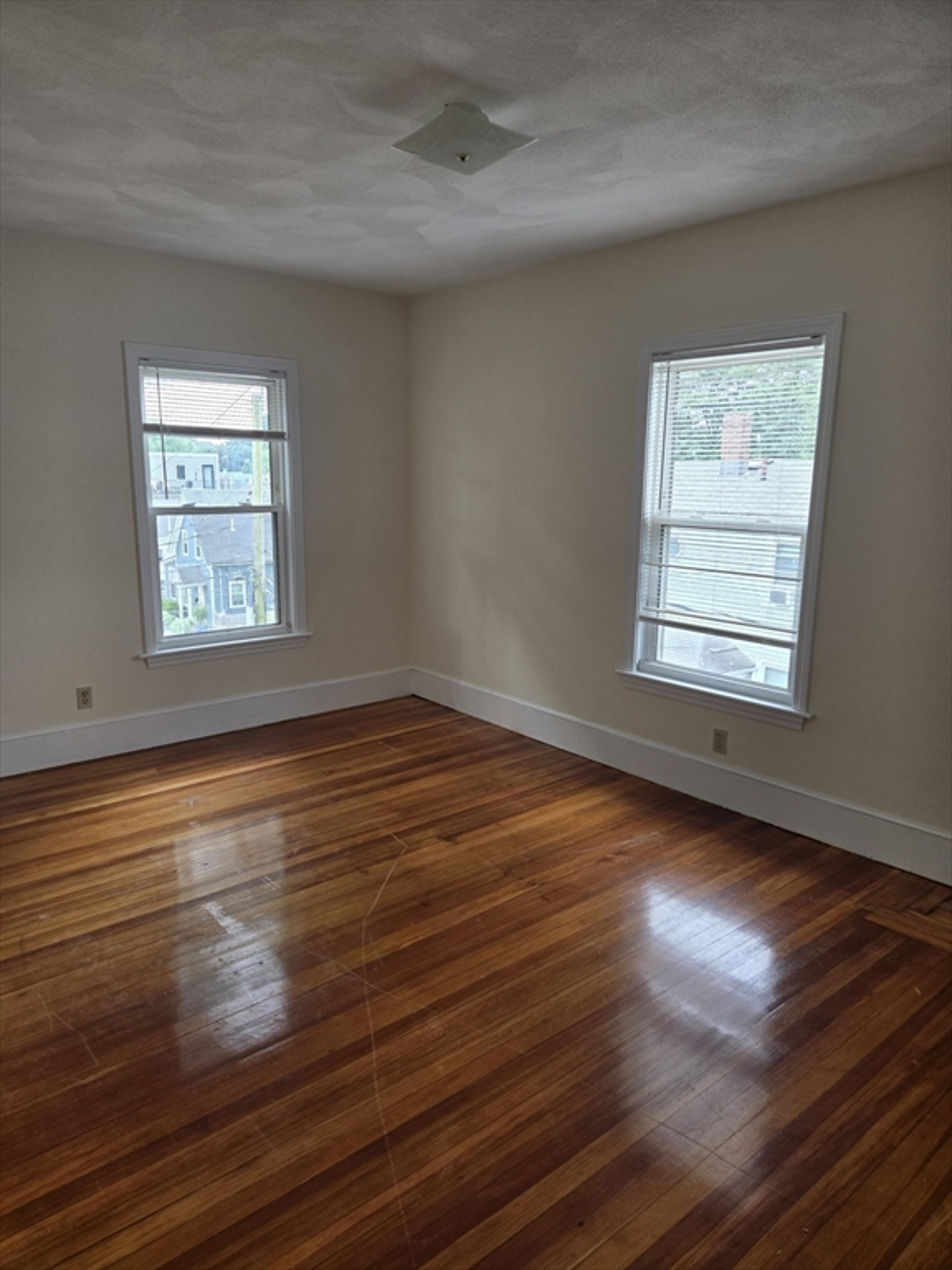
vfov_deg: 73.9
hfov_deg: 58.9
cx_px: 476
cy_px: 635
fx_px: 843
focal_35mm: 23
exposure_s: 1/180
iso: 64
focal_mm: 5.4
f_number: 1.8
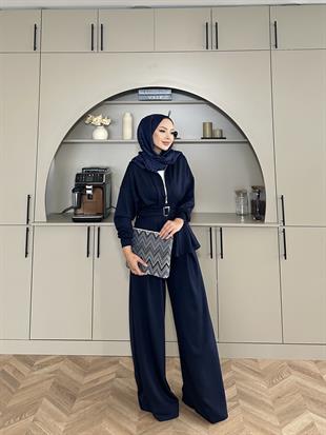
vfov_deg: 71.6
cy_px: 218
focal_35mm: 24
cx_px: 163
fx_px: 301
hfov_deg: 56.8
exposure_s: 1/121
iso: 200
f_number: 1.78
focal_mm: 6.86
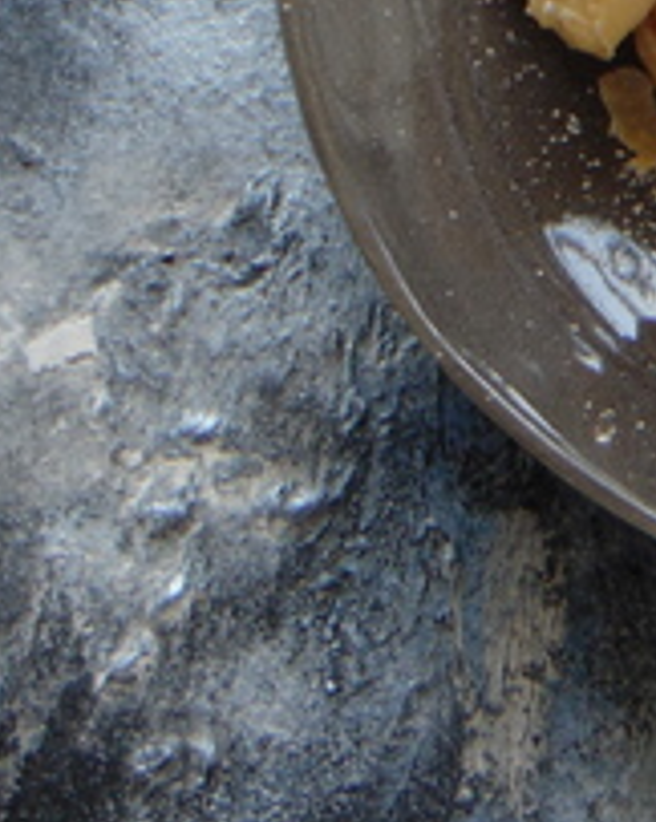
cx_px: 1024
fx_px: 6635
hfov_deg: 5.6
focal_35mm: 273
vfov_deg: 7.1
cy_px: -61
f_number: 3.7
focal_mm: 12.8
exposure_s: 1/25
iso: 80
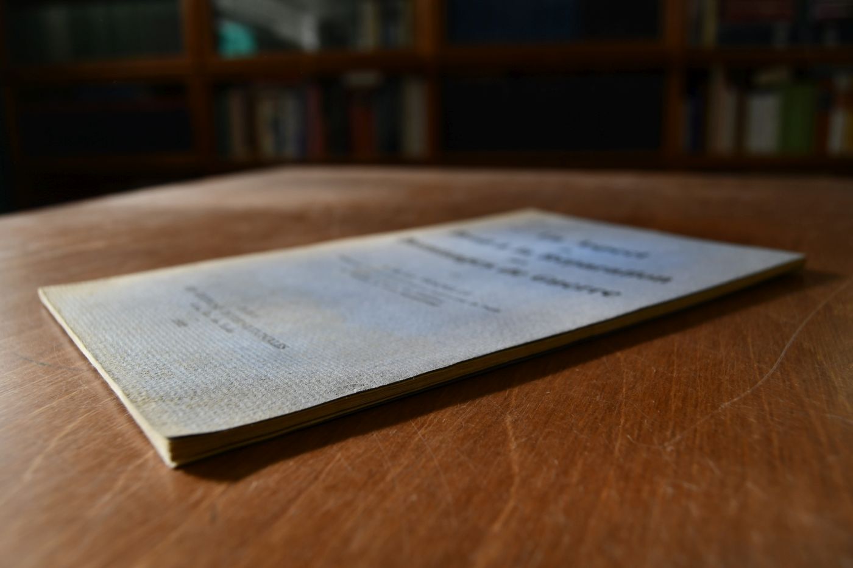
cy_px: 284
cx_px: 426
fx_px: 782
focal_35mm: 33
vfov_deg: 40.0
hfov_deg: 57.2
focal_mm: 22
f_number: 5.6
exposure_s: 1/250
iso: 400
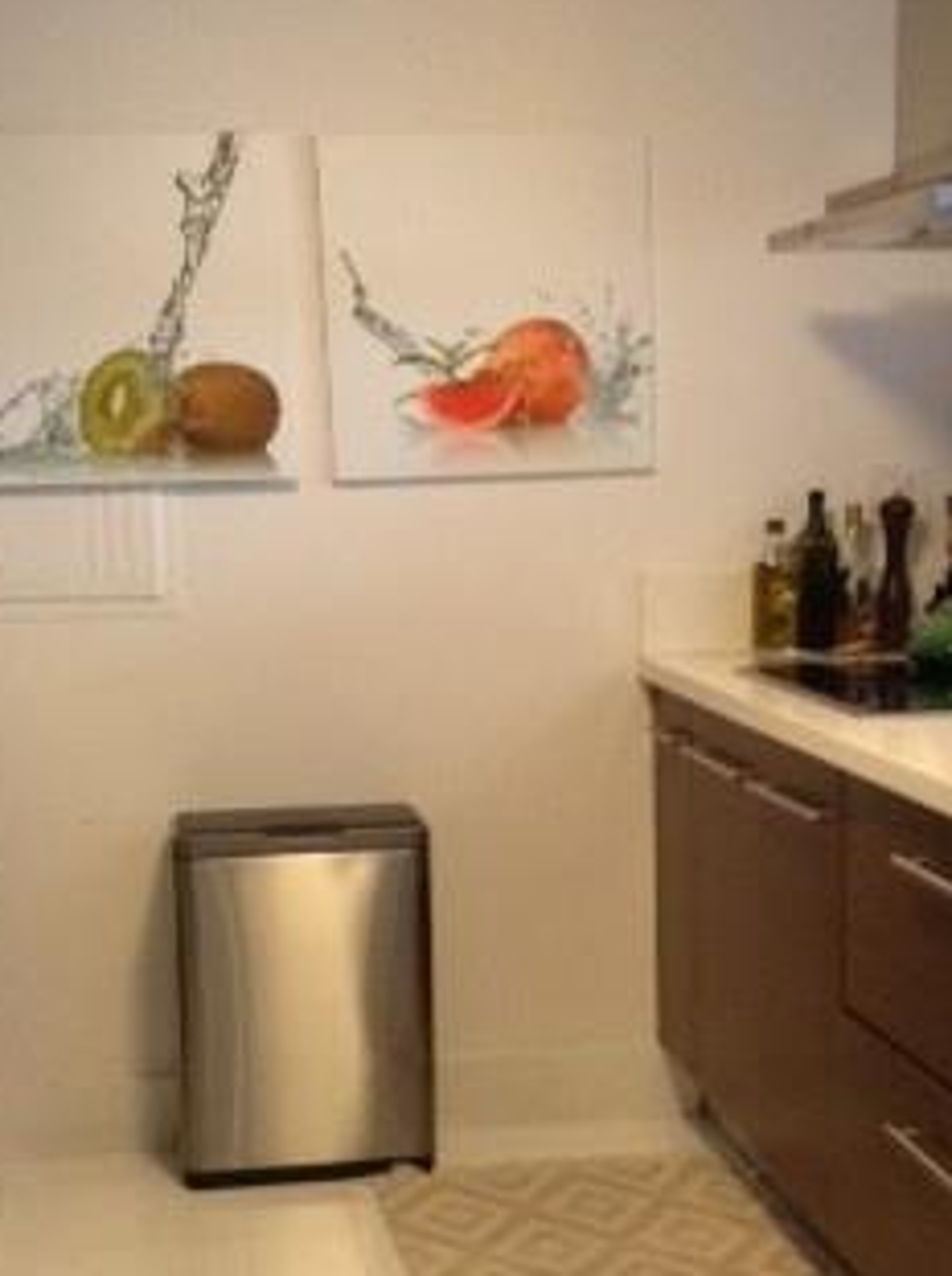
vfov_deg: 28.5
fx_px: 2502
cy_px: 825
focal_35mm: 68
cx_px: 558
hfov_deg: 21.5
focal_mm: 3.3
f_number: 2.4
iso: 100
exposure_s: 1/24
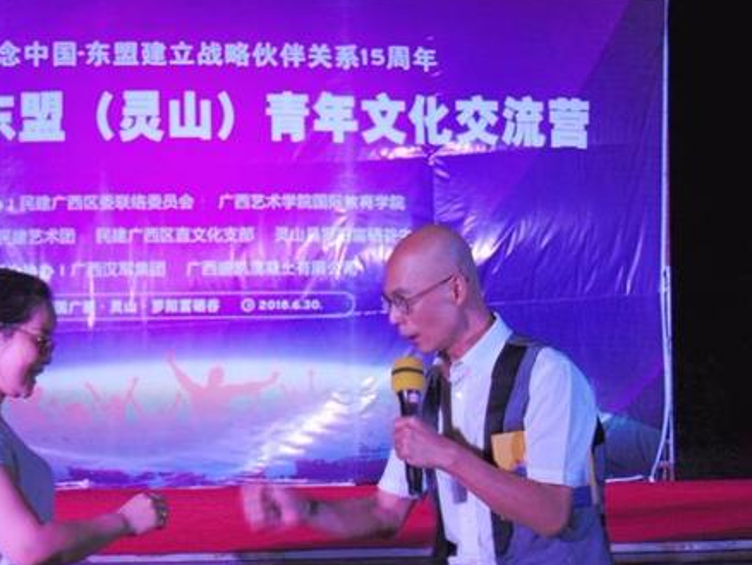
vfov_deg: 17.9
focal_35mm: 82
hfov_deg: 23.7
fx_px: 1782
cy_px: 400
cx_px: 270
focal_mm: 9
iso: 80
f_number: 3.5
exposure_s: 1/30
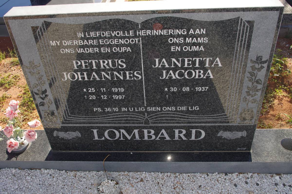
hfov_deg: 53.2
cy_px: 97
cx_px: 146
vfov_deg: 36.8
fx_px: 292
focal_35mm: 36
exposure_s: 1/60
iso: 200
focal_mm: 24.38
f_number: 11
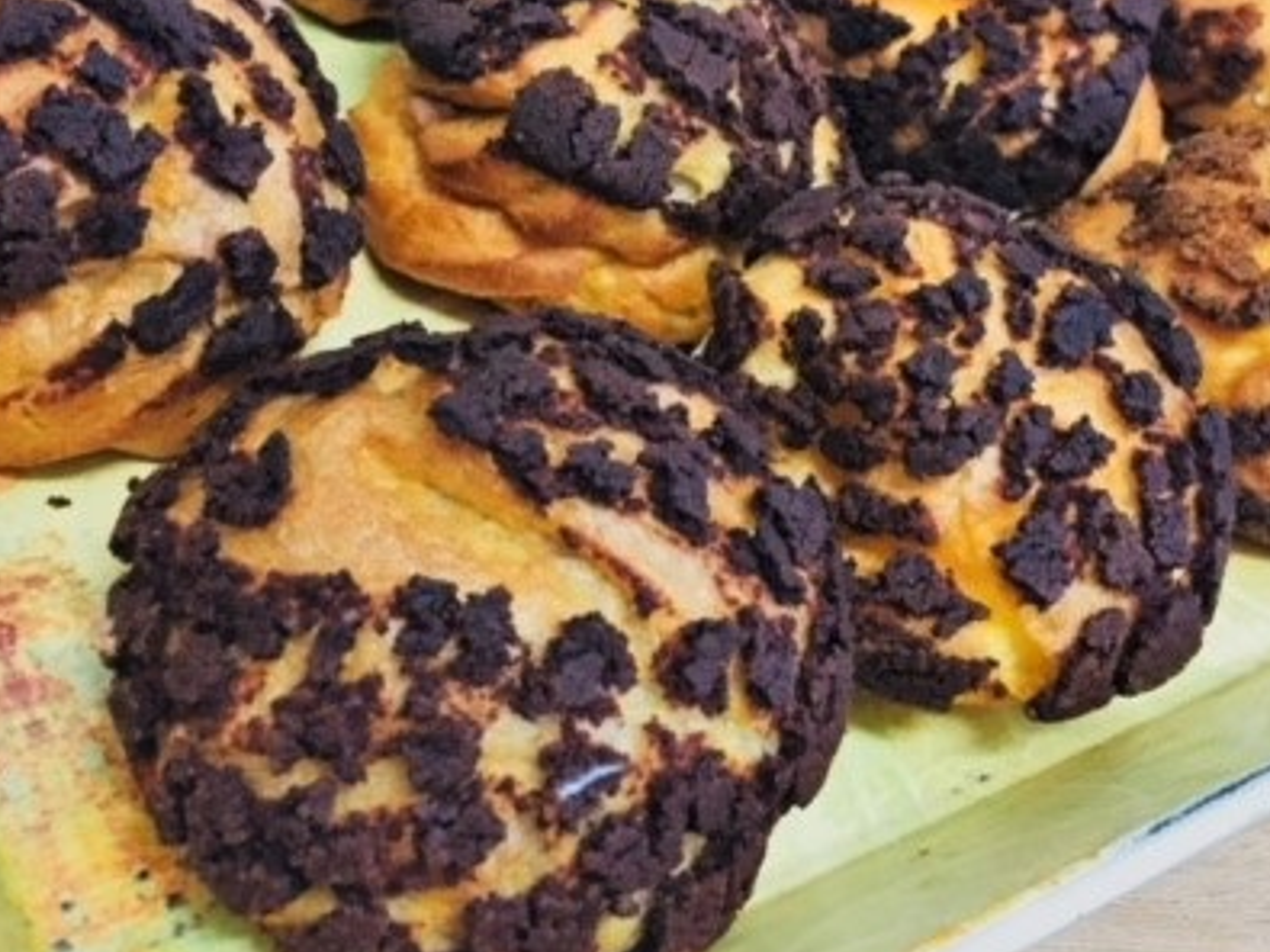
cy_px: 267
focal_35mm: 47
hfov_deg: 40.4
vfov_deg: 30.5
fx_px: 1724
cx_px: 678
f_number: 2.2
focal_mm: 4.15
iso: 250
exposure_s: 1/25
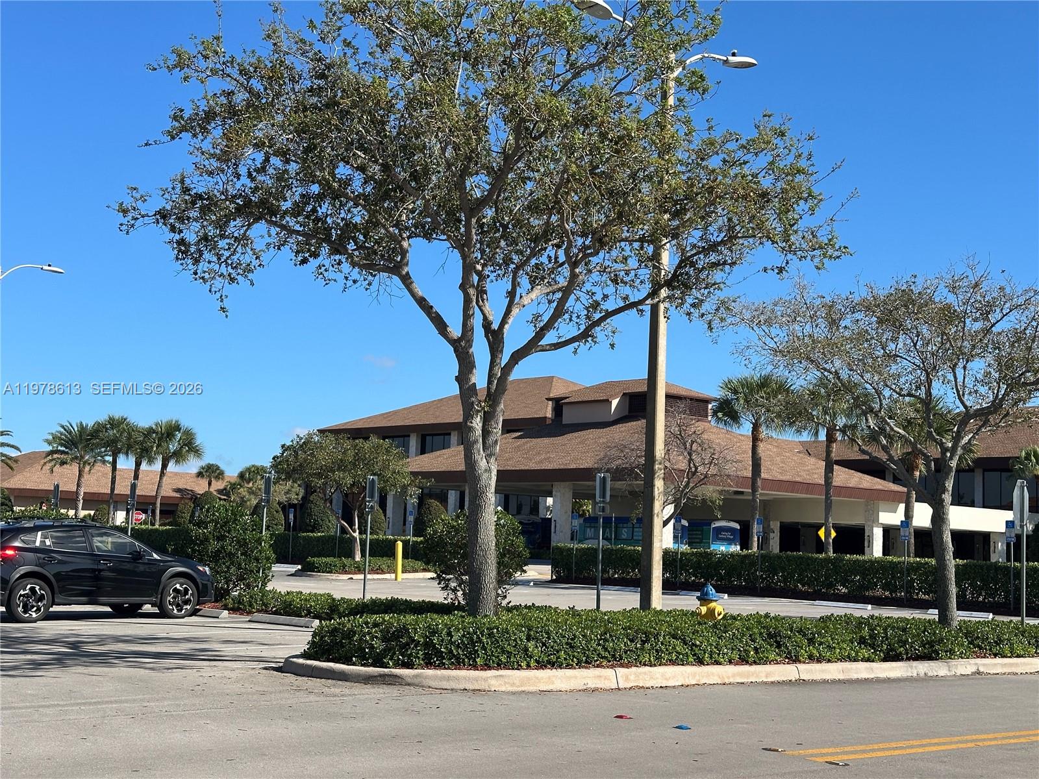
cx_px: 520
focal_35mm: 48
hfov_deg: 39.7
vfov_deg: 30.3
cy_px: 390
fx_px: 1441
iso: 64
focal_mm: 6.86
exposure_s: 1/3731
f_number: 1.78
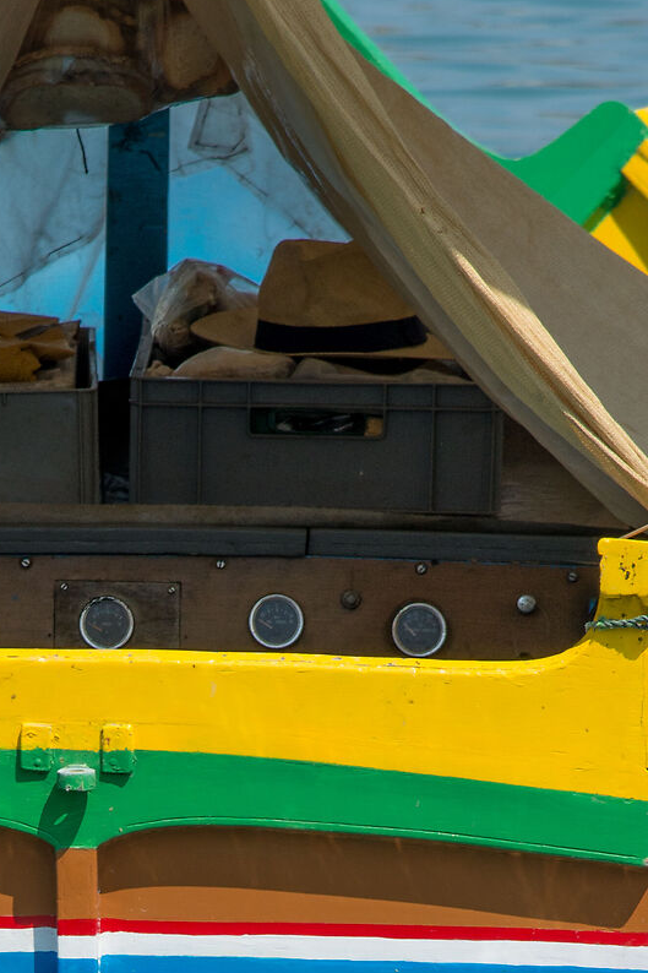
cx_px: 149
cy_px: 1109
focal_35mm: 363
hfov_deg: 3.8
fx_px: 9805
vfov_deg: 5.7
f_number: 8
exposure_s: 1/800
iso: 200
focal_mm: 120
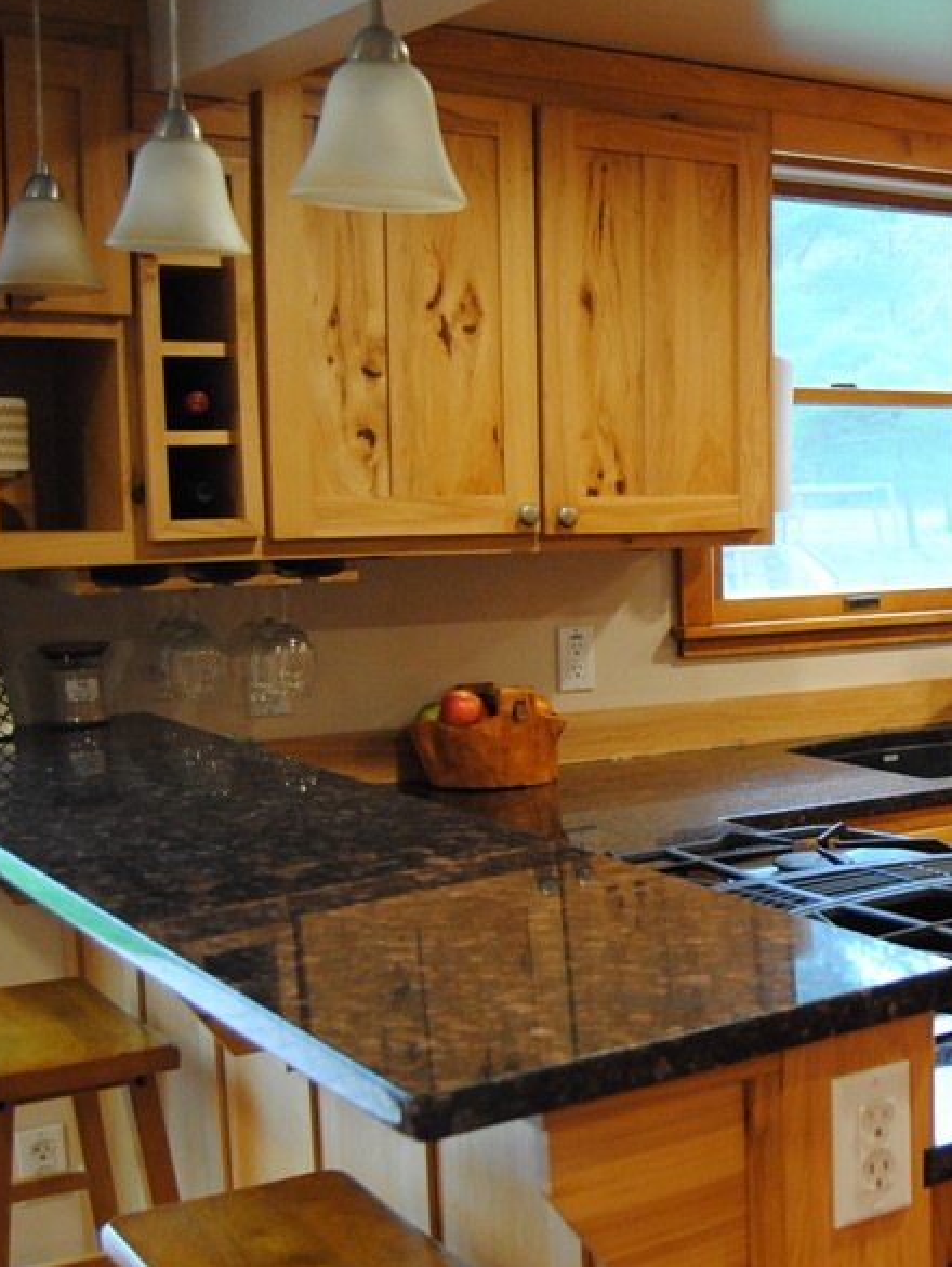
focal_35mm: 48
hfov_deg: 28.0
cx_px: 1007
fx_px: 1759
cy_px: 668
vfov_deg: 39.6
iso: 800
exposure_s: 1/30
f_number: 3.5
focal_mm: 18
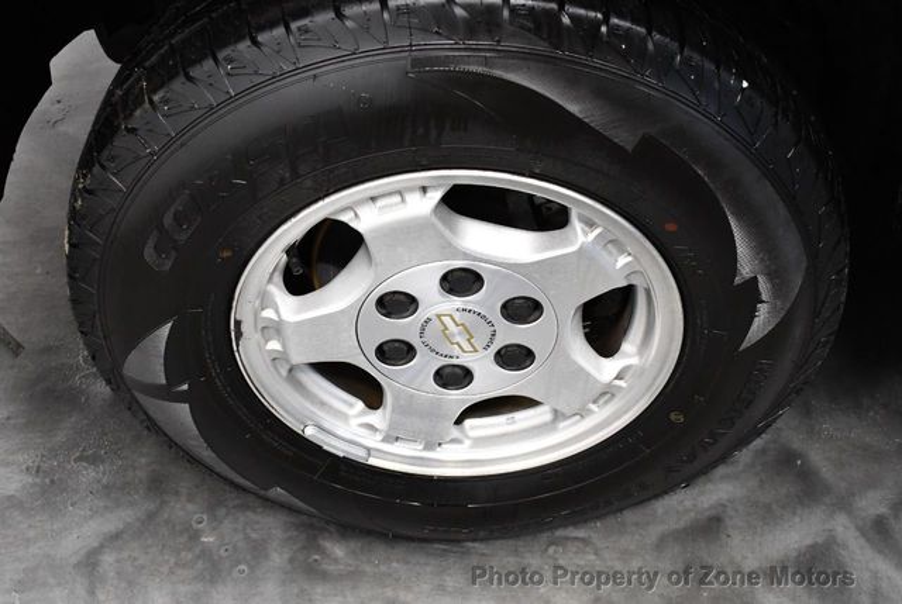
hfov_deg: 44.4
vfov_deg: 30.6
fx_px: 1104
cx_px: 451
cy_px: 302
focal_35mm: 44
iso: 2000
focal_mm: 22
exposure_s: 1/125
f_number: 3.8
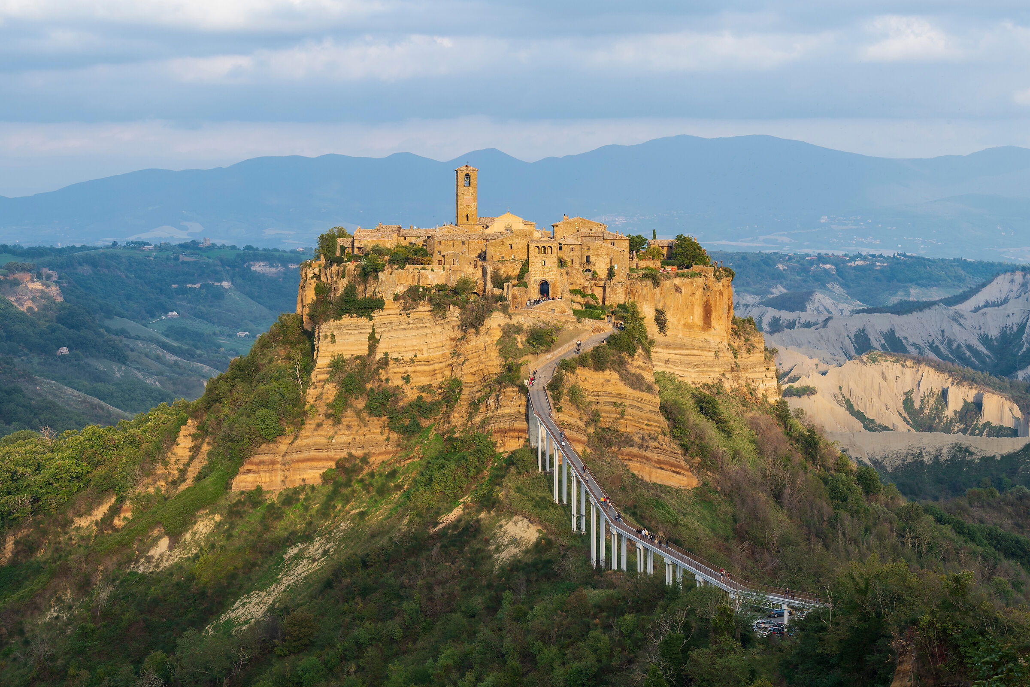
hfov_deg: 25.4
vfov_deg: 17.1
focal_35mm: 80
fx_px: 2289
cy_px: 344
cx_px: 515
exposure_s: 1/15
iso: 100
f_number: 14
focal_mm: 80
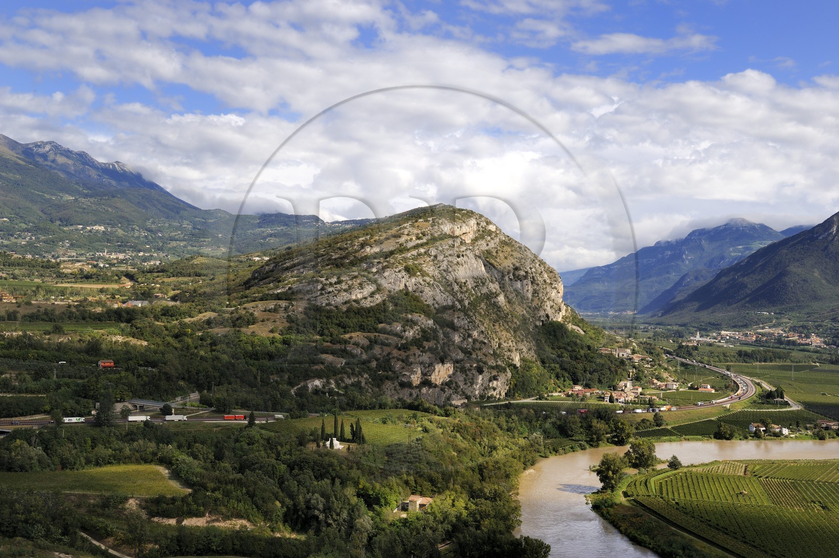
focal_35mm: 40
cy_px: 279
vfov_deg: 33.3
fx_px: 931
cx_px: 420
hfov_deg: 48.5
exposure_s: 1/400
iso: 400
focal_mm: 40
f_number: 11
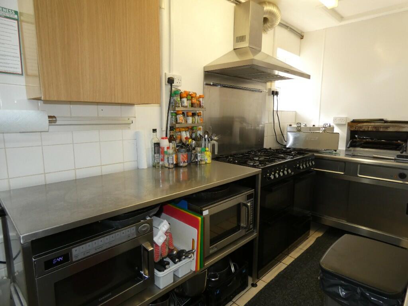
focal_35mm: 20
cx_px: 204
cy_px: 153
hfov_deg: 81.7
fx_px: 236
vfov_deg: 66.0
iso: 160
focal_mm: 3.6
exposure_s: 1/60
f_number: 2.8
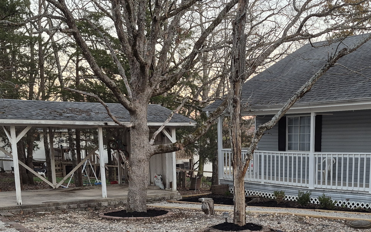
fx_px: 506
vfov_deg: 24.7
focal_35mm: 50
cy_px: 230
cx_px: 230
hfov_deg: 40.0
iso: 125
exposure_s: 1/180
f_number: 1.8
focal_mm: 5.4
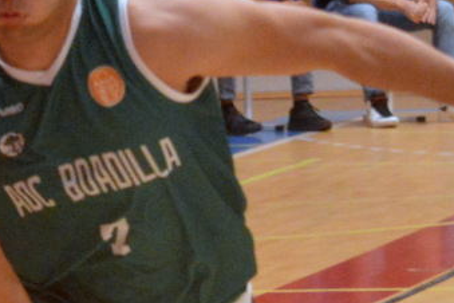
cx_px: 133
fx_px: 7692
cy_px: 330
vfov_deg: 2.3
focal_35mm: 610
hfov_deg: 3.4
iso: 3200
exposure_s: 1/400
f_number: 6.3
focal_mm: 92
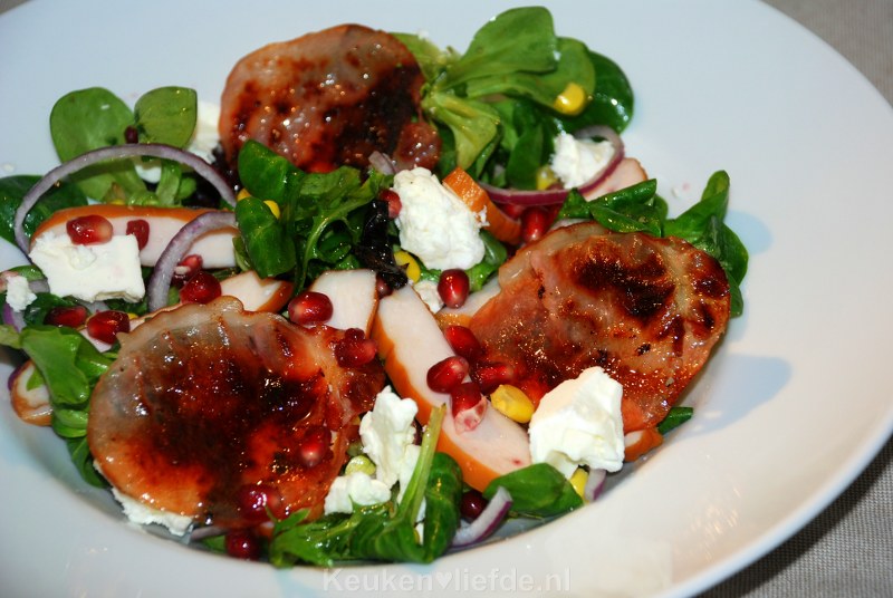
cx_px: 446
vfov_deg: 13.1
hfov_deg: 19.4
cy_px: 299
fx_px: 2608
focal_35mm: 105
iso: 200
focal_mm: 70
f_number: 5.6
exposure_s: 1/60
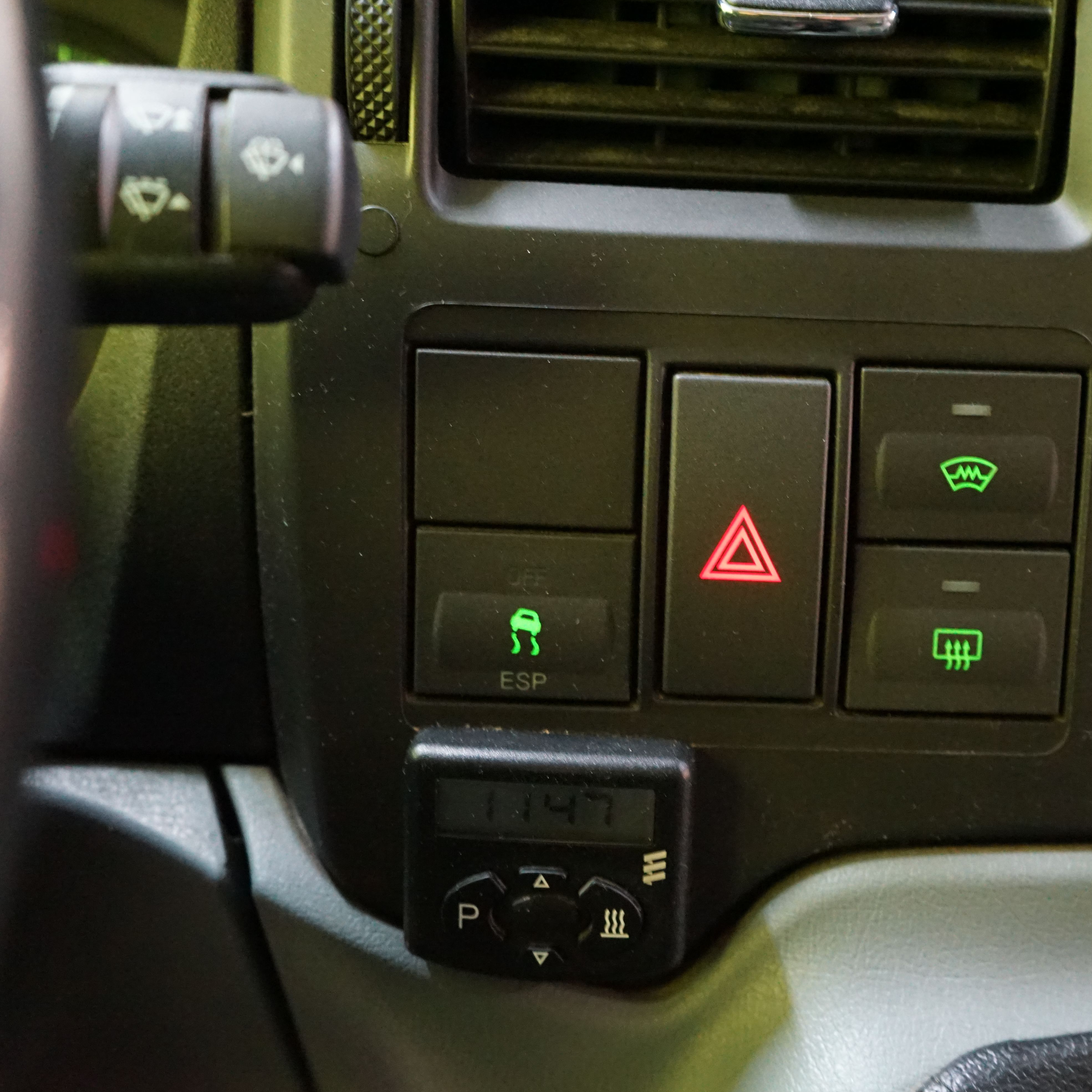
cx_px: 765
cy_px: 550
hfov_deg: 37.7
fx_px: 1570
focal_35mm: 44
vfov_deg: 38.3
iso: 6400
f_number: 4
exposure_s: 1/30
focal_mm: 34
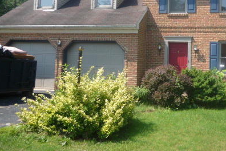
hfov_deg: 44.8
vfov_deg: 31.5
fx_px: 264
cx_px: 170
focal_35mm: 42
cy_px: 45
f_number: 3.2
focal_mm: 4.4
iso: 100
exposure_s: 1/640
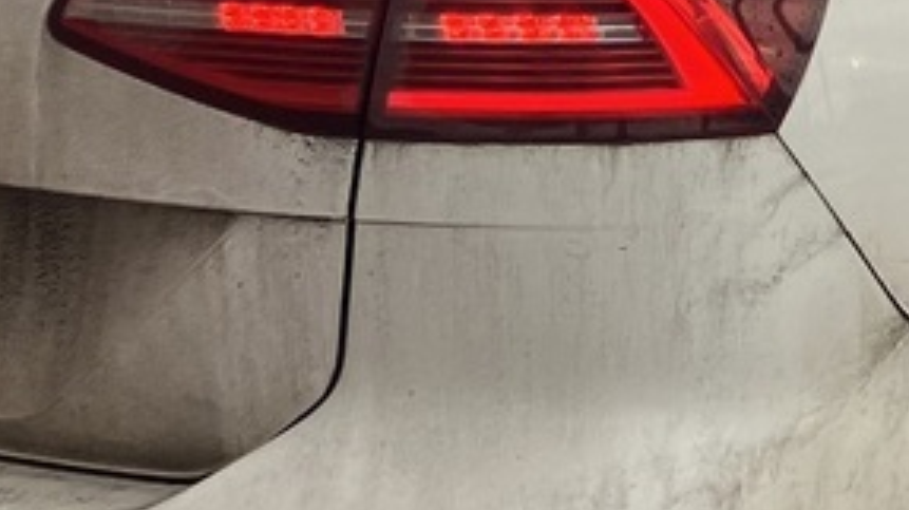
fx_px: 3685
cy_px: 70
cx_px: 719
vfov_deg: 7.9
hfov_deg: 14.0
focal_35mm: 153
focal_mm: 3.99
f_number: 1.8
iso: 32
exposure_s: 1/246
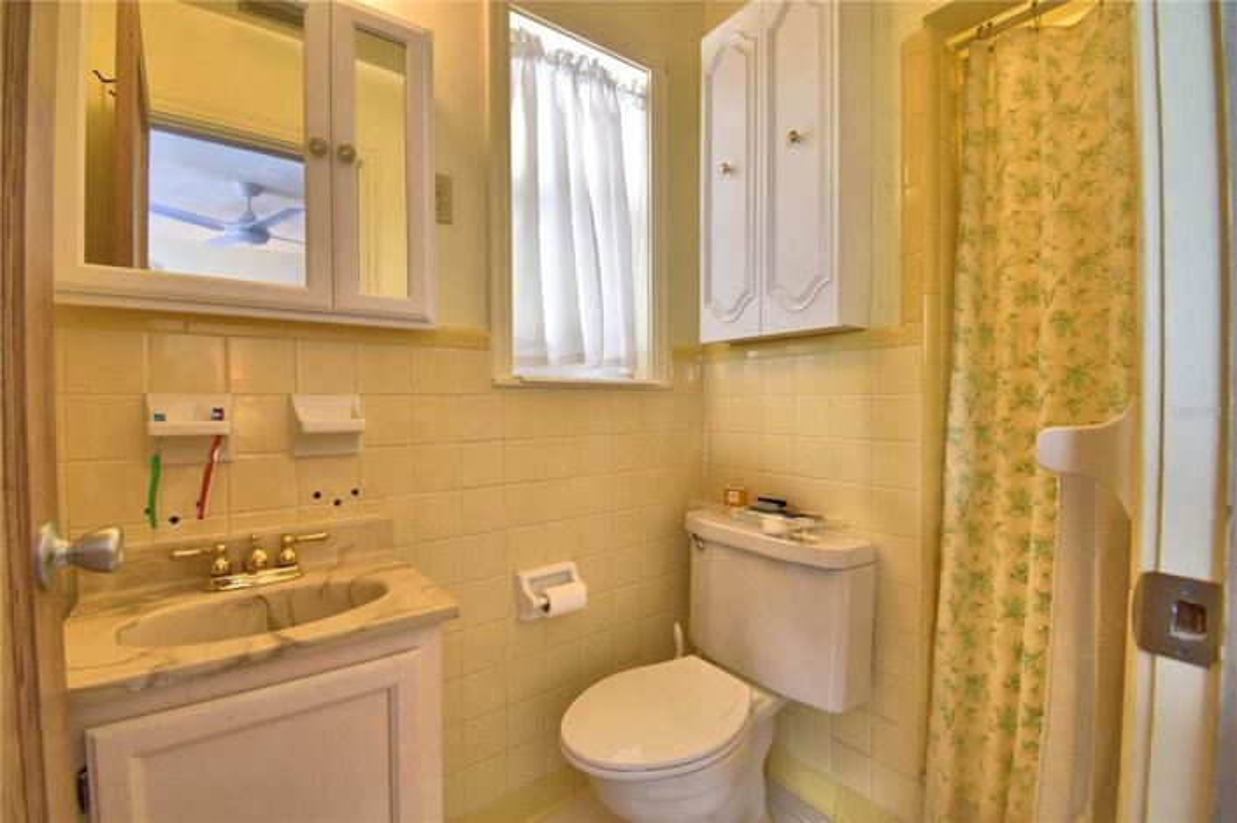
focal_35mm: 15
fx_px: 515
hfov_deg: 100.4
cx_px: 618
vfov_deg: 77.2
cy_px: 412
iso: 450
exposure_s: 1/30
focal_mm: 10
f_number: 4.5
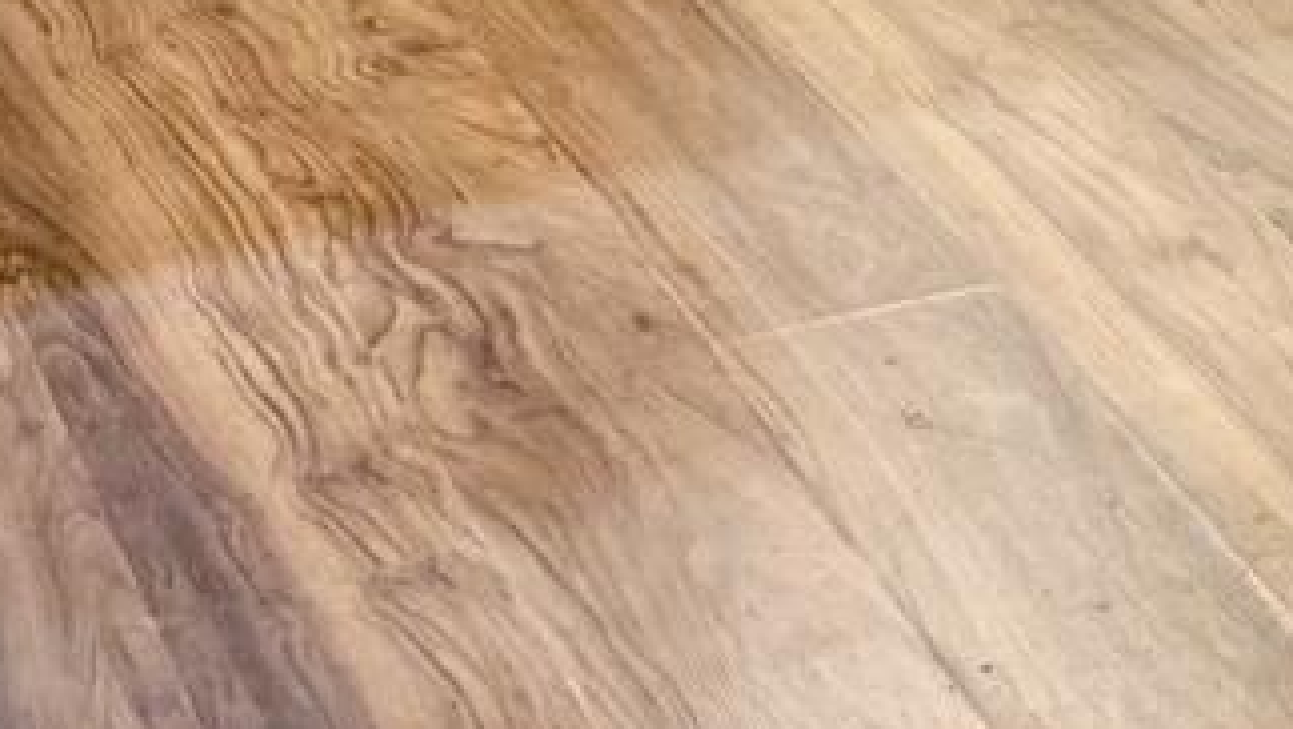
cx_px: 1501
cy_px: -1045
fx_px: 5556
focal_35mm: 162
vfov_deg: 7.1
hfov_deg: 13.0
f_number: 1.78
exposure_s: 1/60
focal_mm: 6.76
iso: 160
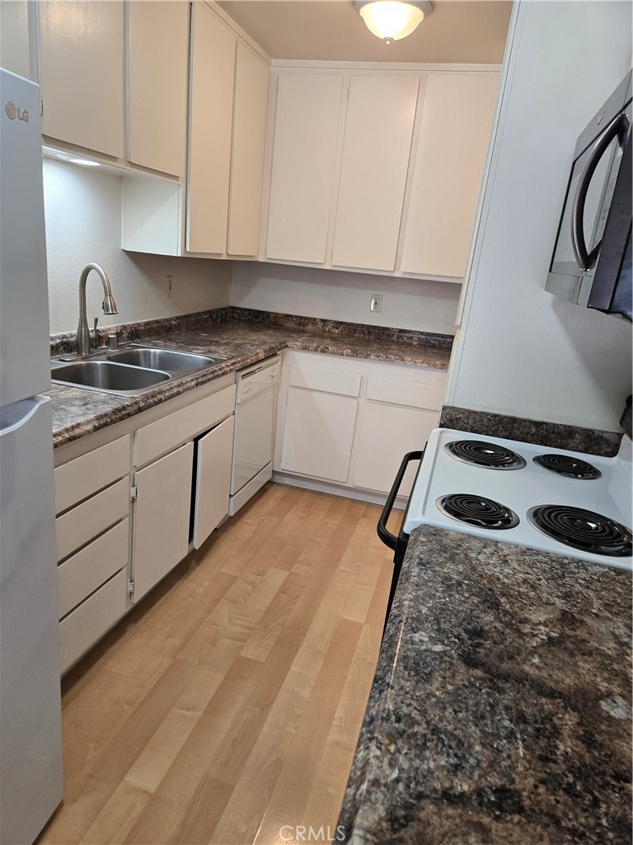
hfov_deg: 58.9
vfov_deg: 73.9
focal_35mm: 23
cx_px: 316
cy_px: 422
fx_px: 561
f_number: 1.8
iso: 200
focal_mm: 5.4
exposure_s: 1/120
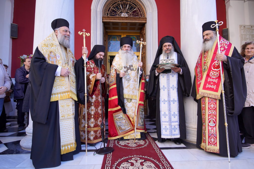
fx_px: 148
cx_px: 127
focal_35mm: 21
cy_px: 84
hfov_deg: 81.2
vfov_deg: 59.5
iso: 100
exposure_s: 1/250
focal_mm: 21
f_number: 4
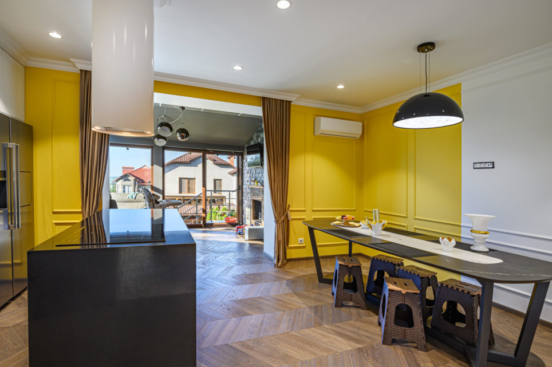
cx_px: 265
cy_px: 182
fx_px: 260
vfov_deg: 70.3
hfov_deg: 93.3
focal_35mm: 17
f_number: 10
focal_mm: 16
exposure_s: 1/20
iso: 100
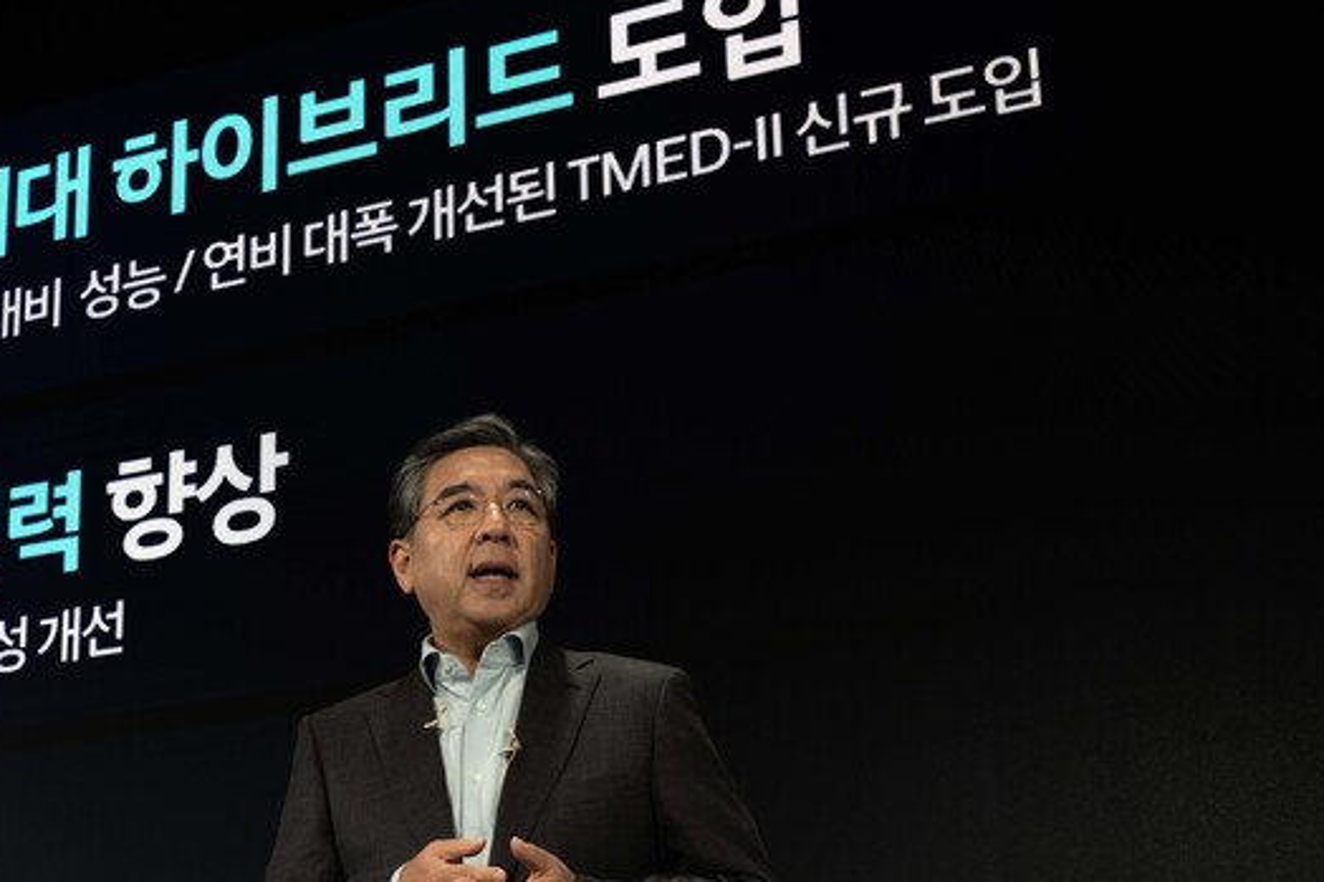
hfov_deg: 29.4
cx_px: 164
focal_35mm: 66
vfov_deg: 20.3
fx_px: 2426
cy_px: 740
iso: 500
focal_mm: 36
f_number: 6.3
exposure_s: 1/160
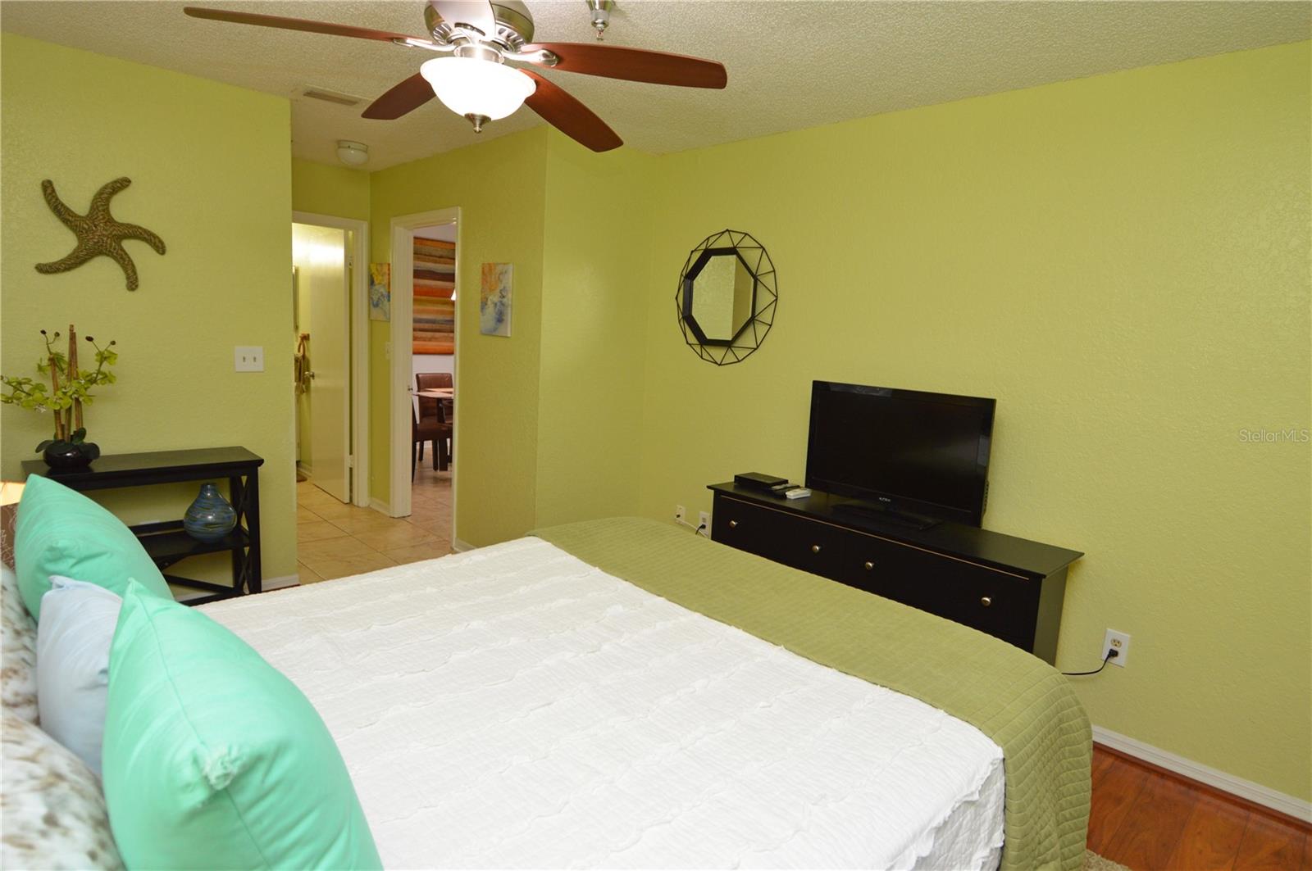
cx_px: 656
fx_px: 655
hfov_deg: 90.1
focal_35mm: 18
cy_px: 436
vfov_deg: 67.3
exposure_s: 1/80
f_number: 4
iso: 400
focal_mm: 12
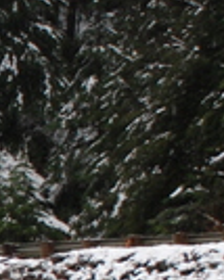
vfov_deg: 6.5
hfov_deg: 5.0
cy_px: 400
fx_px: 2446
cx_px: -435
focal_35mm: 295
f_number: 4.5
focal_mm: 35
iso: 400
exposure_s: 1/160
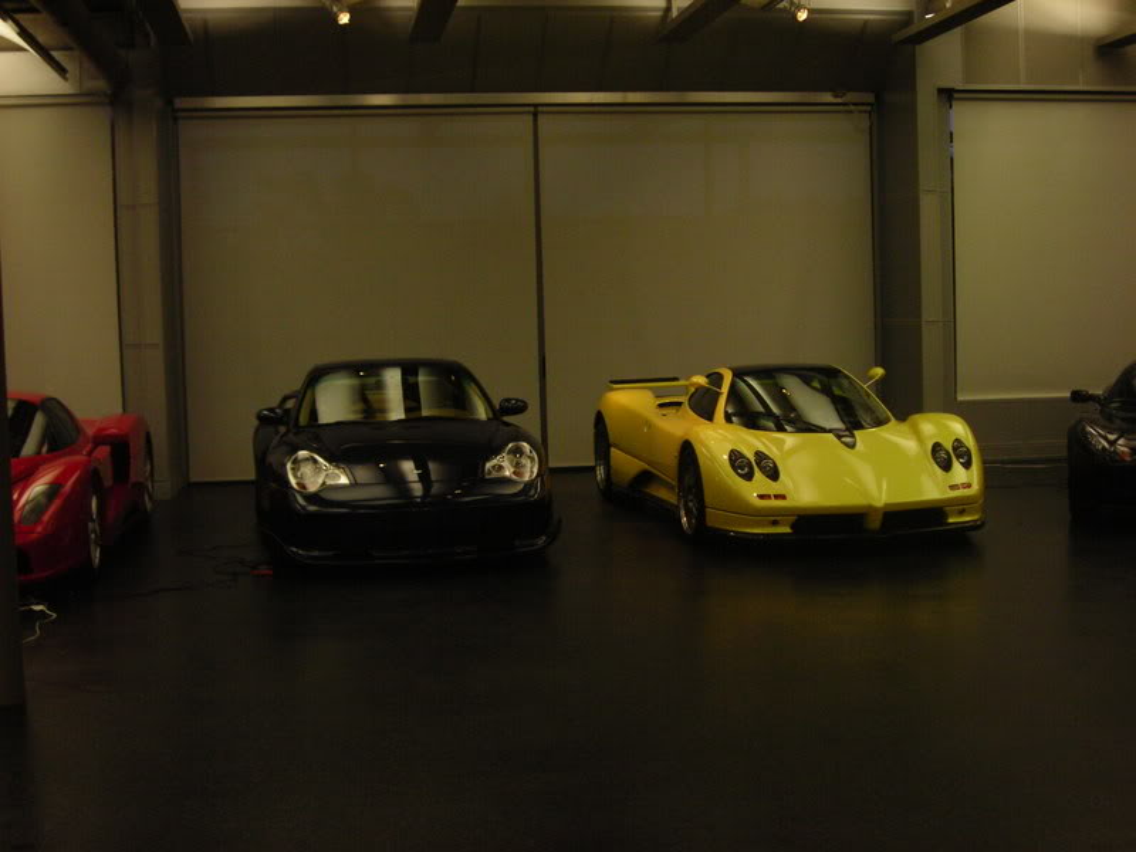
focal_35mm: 47
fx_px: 1542
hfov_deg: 40.4
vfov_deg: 30.9
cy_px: 426
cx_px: 568
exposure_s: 1/30
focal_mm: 7.8
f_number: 3.4
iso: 200
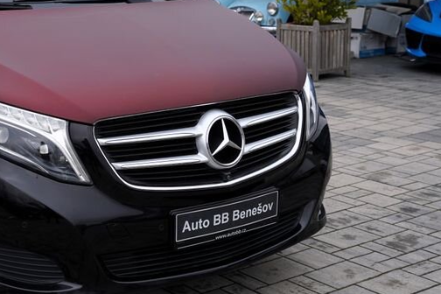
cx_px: 52
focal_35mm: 65
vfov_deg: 20.8
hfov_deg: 29.8
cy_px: 91
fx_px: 796
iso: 100
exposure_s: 1/100
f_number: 4.5
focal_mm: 32
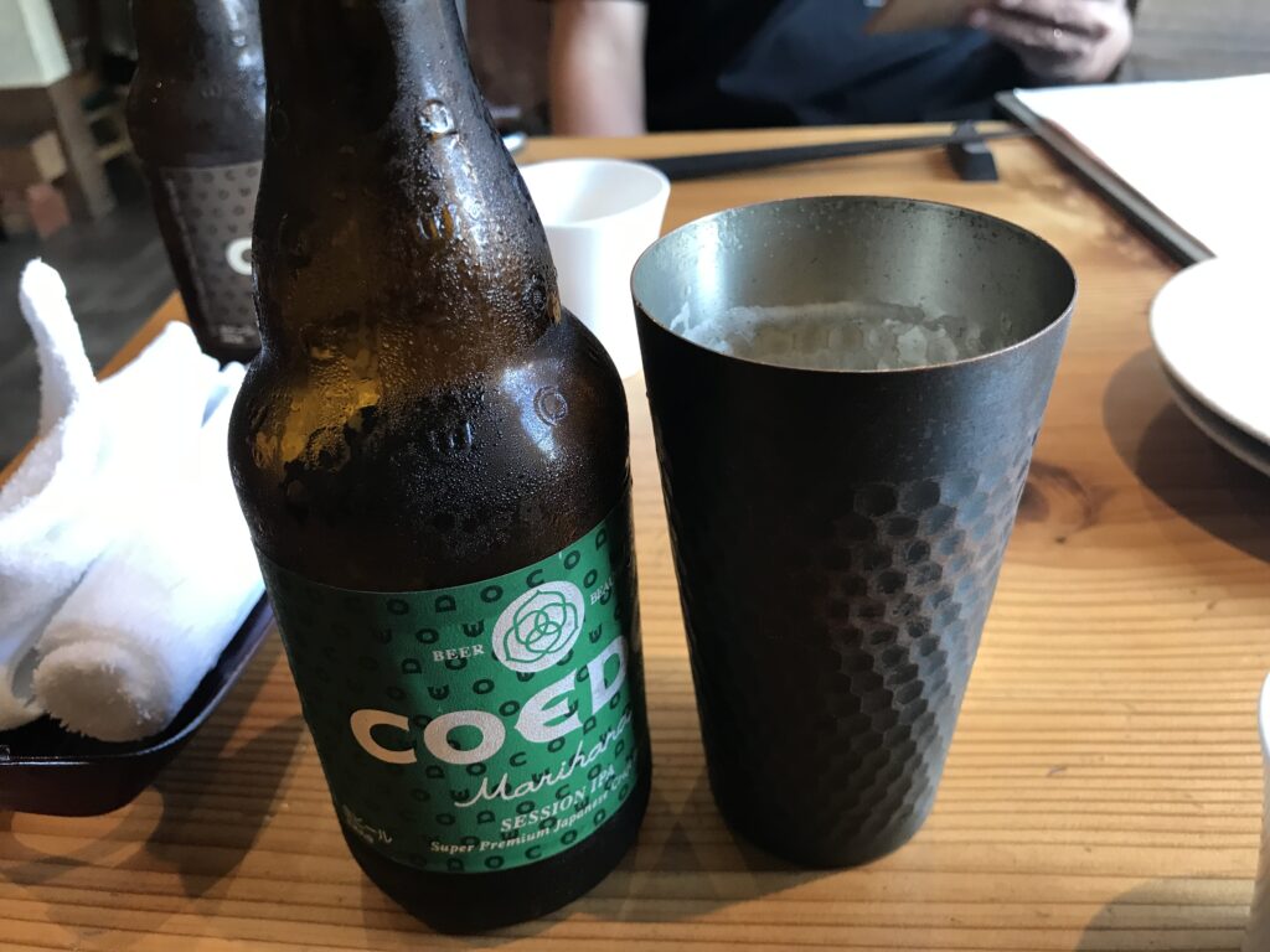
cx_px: 635
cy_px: 476
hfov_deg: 63.4
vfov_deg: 49.7
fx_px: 1027
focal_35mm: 28
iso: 40
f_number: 1.8
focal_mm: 3.99
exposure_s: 1/21
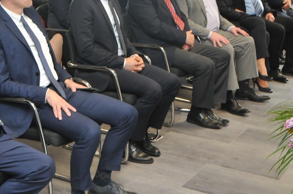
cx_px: 78
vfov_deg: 18.2
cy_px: 74
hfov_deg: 26.8
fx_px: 608
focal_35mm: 75
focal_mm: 31
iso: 1000
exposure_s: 1/30
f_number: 8
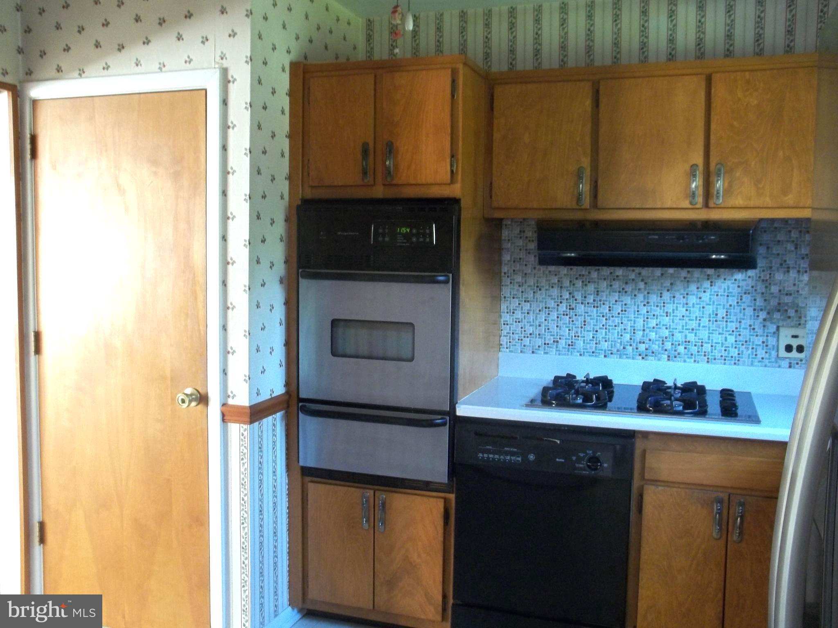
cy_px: 314
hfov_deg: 55.4
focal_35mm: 33
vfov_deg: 42.9
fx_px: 799
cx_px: 419
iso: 160
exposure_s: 1/13
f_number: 3.3
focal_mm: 5.9
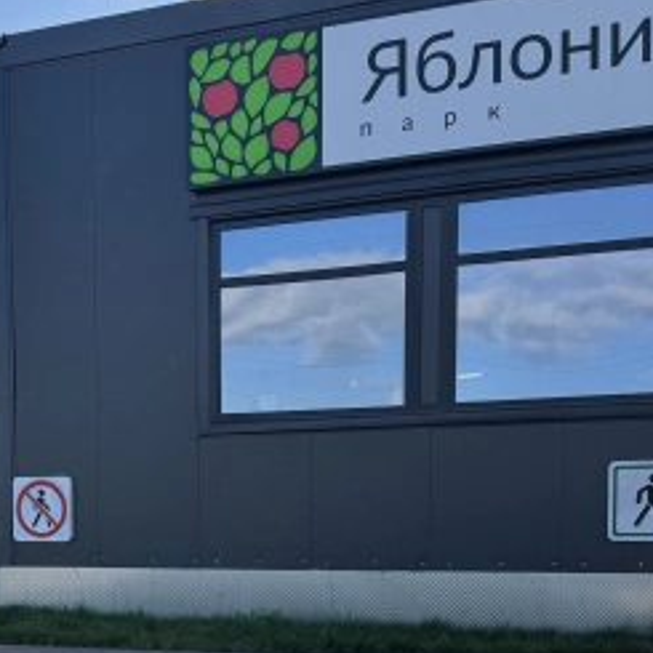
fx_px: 1152
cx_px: 168
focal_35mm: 54
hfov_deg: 31.1
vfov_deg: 30.5
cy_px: 568
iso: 80
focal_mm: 6.76
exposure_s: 1/2331
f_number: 1.78
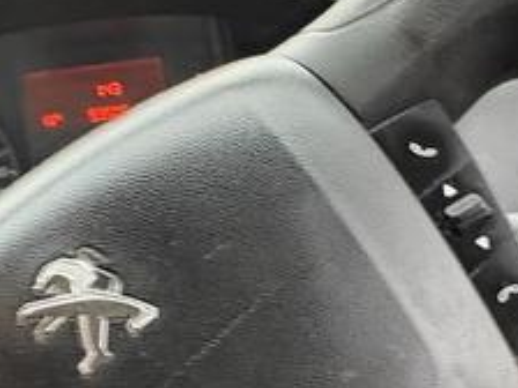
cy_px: 393
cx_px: 257
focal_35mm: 56
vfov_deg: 24.8
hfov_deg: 34.3
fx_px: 838
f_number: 2.2
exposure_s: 1/49
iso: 800
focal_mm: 2.22
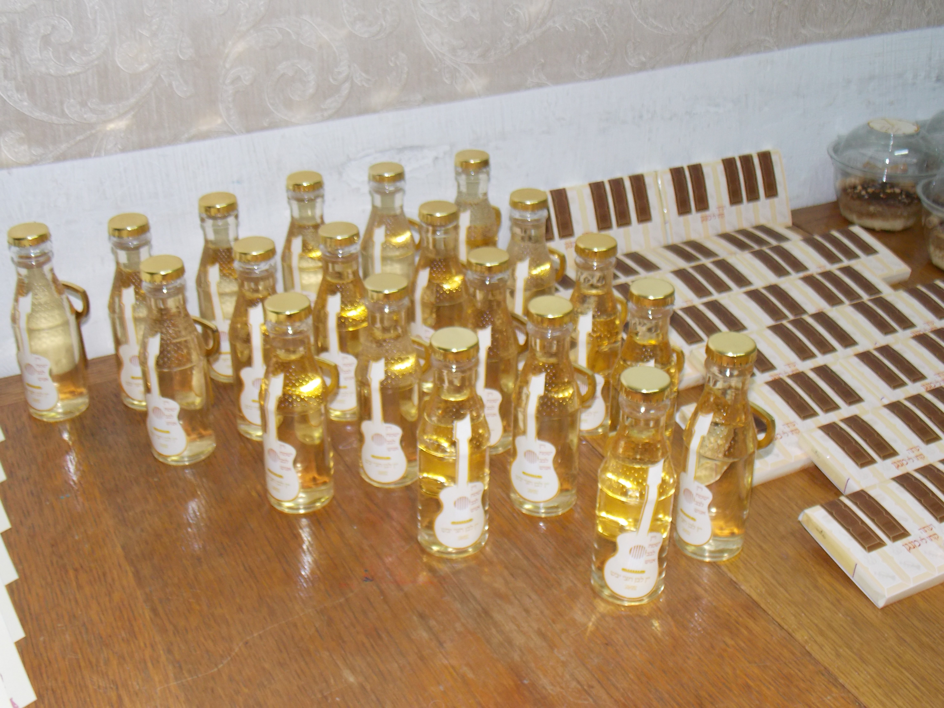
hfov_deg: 45.8
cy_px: 354
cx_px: 472
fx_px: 1118
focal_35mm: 41
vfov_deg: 35.1
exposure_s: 1/30
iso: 200
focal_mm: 7.3
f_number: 3.6
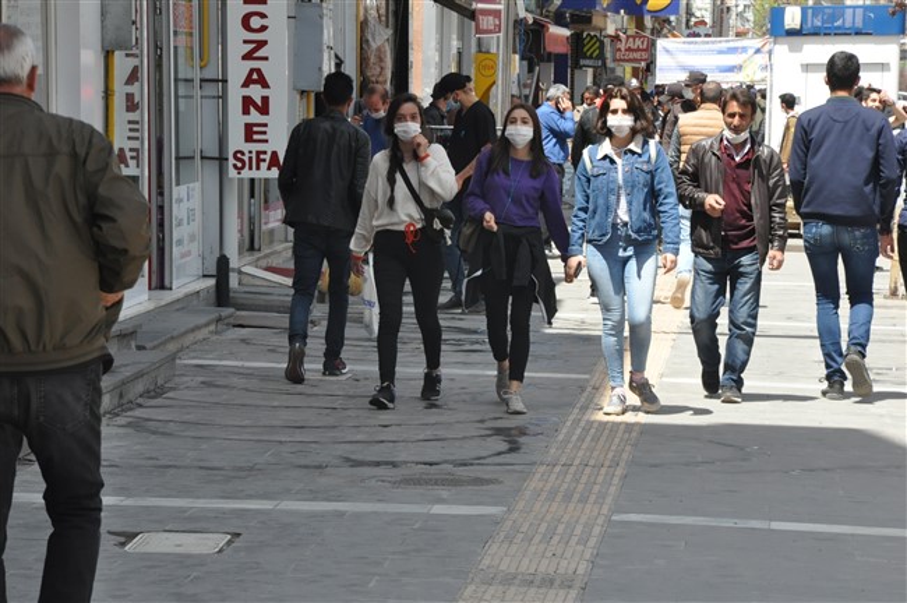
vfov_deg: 8.7
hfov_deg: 13.1
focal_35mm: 158
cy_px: 302
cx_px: 454
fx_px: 3964
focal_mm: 105
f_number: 11
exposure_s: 1/500
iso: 1000
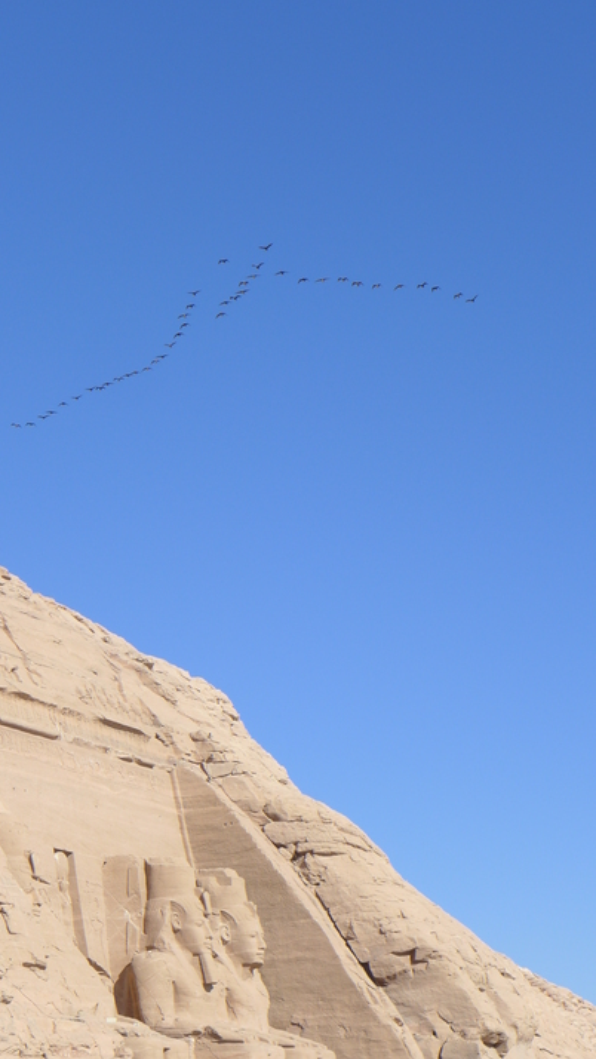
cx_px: 304
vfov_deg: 22.4
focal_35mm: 95
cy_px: 527
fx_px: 2667
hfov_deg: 12.8
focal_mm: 17.7
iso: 80
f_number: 3.5
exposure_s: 1/1600
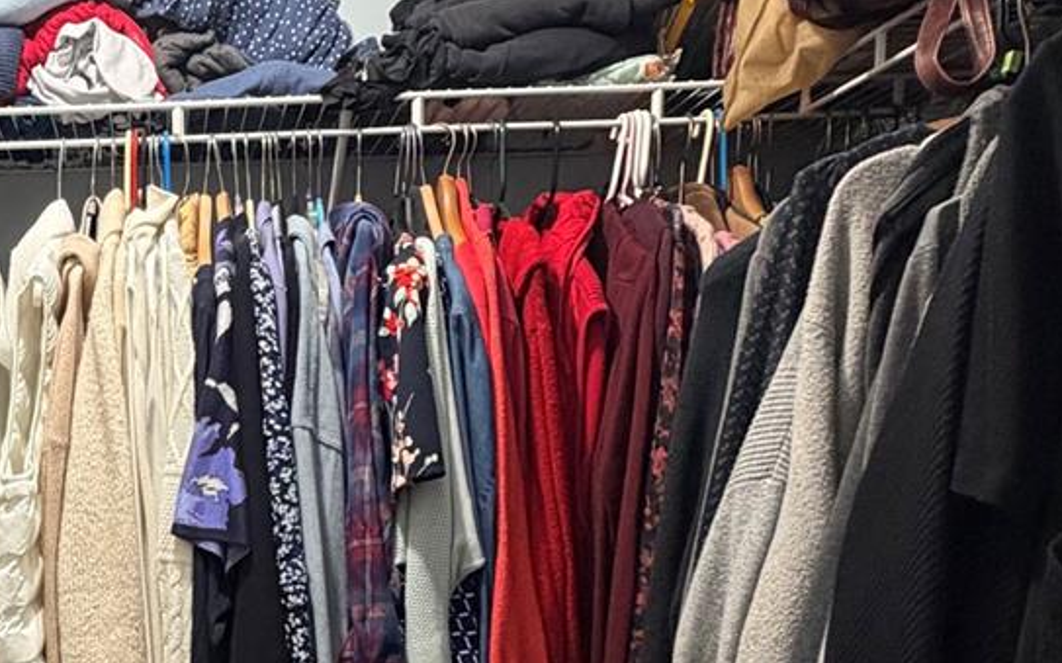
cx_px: 135
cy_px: 651
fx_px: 1215
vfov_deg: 28.7
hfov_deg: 43.7
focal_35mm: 42
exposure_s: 1/60
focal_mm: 2.22
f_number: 2.2
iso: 400
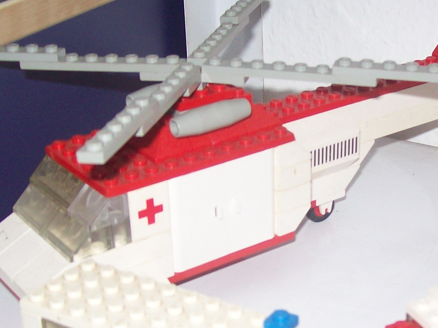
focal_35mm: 76
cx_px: 326
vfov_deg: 19.2
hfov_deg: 25.4
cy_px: 251
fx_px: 962
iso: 80
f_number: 2.7
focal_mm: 6
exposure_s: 1/64
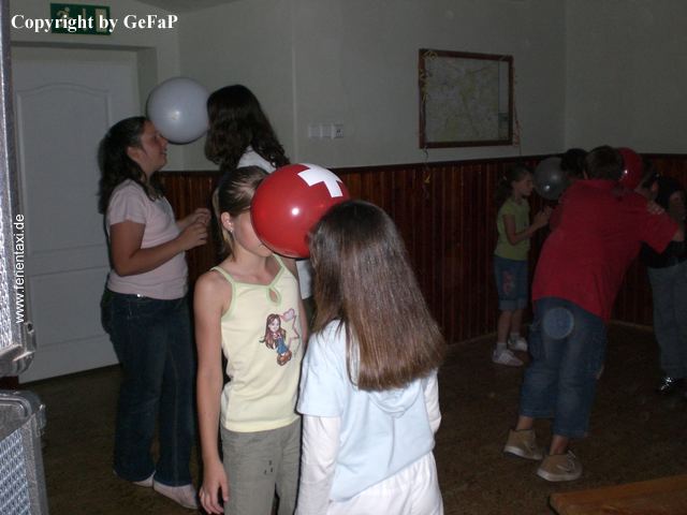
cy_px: 258
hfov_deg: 49.0
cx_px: 344
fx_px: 754
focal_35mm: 38
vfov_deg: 37.7
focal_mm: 6.3
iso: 200
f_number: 3.1
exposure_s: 1/60
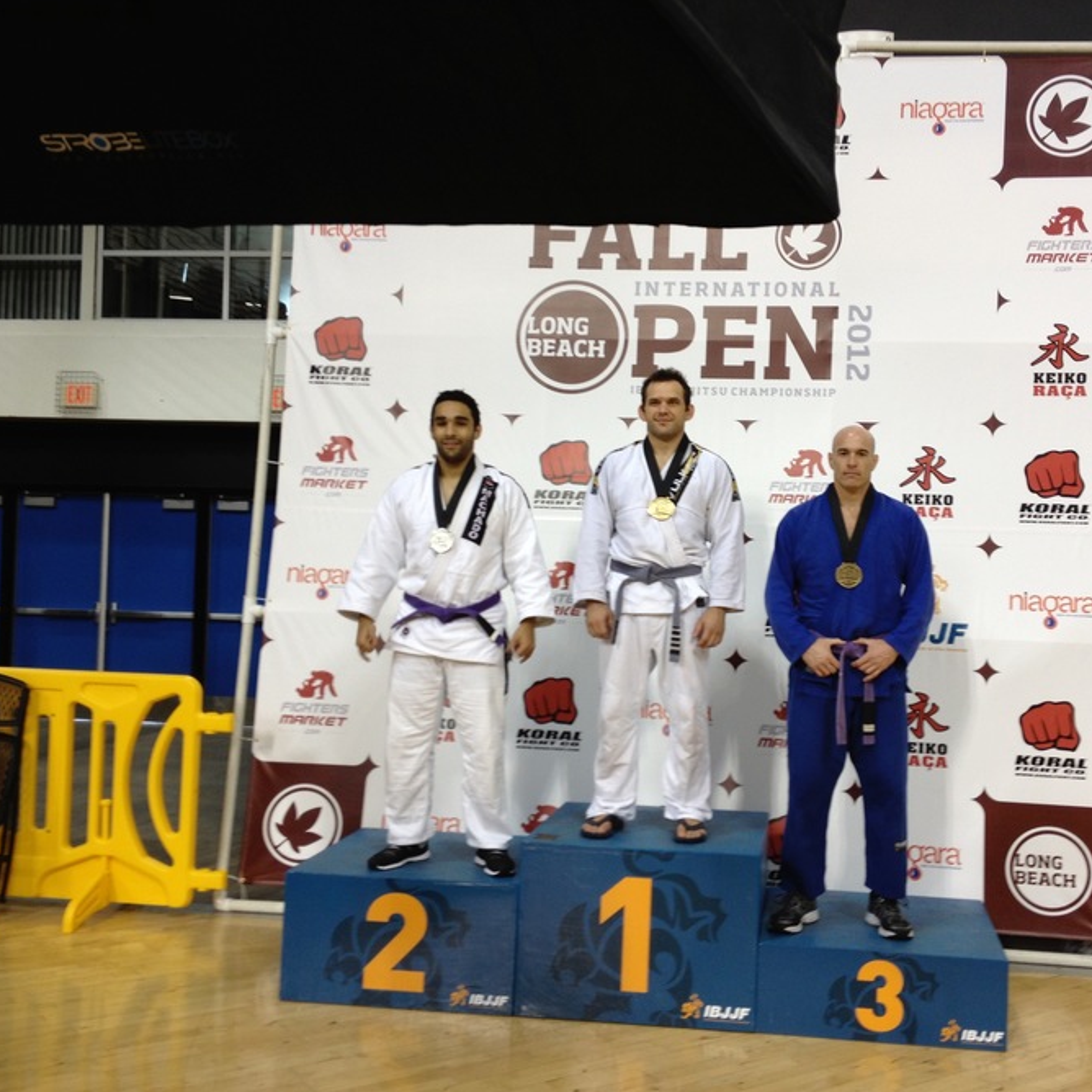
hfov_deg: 39.8
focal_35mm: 42
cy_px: 554
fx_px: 1499
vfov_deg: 40.0
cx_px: 668
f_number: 2.4
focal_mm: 4.28
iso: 50
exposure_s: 1/24
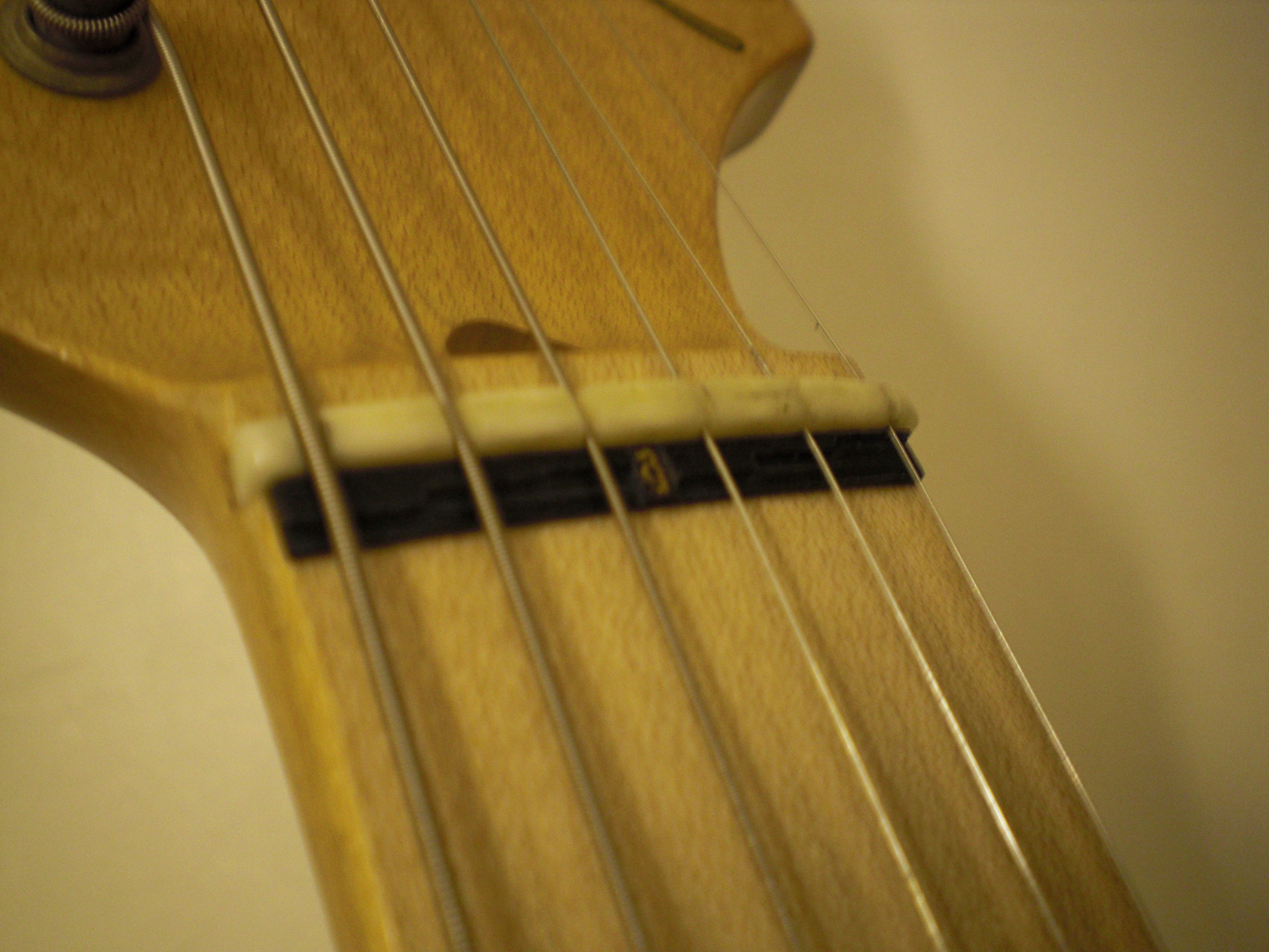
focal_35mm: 38
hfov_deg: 49.0
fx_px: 1393
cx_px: 634
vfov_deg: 37.7
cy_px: 476
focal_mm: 6.3
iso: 200
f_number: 3.1
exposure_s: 1/8
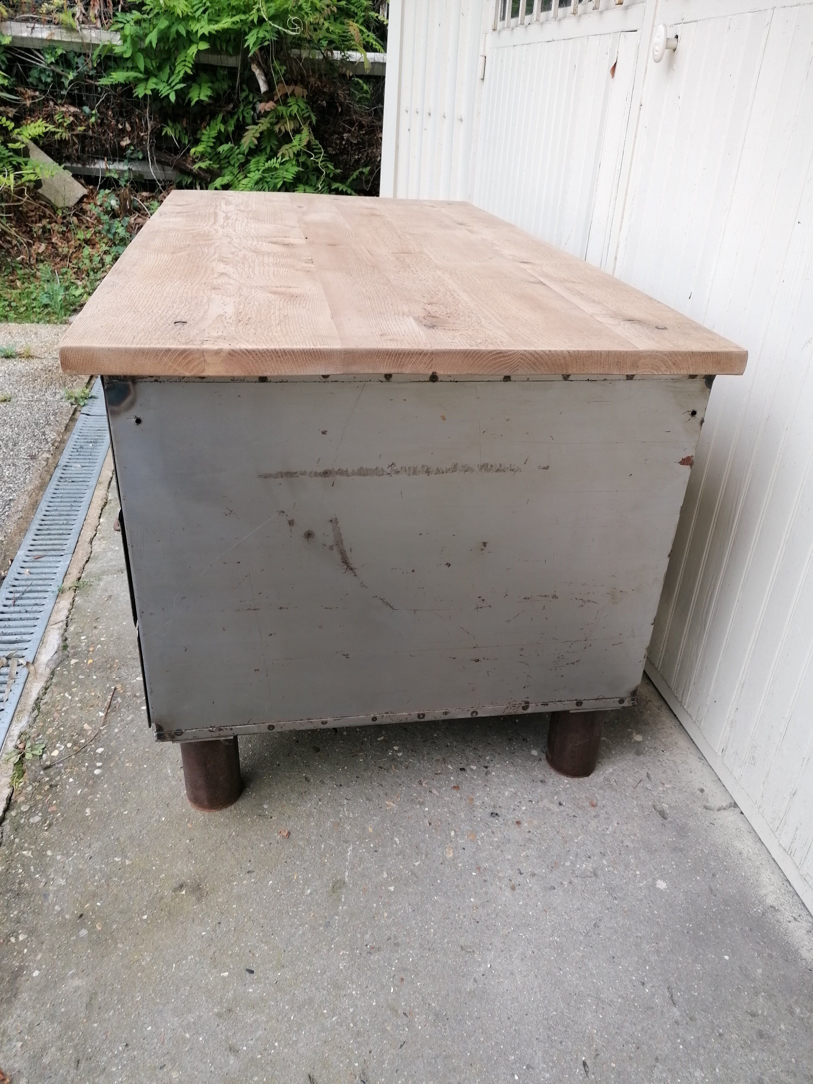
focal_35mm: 27
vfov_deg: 65.3
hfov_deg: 51.4
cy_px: 542
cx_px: 406
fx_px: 846
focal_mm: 4.75
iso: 50
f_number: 1.8
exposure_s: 1/129
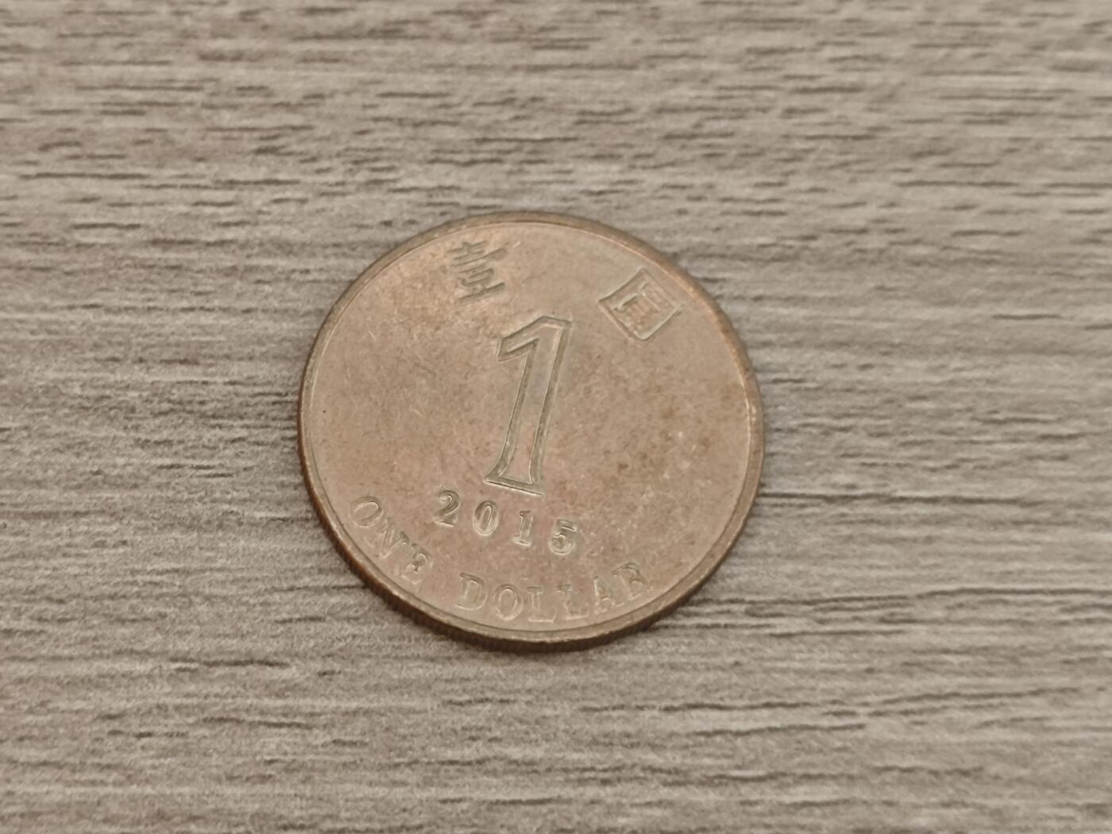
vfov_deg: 19.6
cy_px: 417
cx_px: 556
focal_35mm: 75
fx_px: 2409
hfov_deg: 26.0
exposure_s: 1/42.3
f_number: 1.9
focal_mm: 8.7
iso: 640
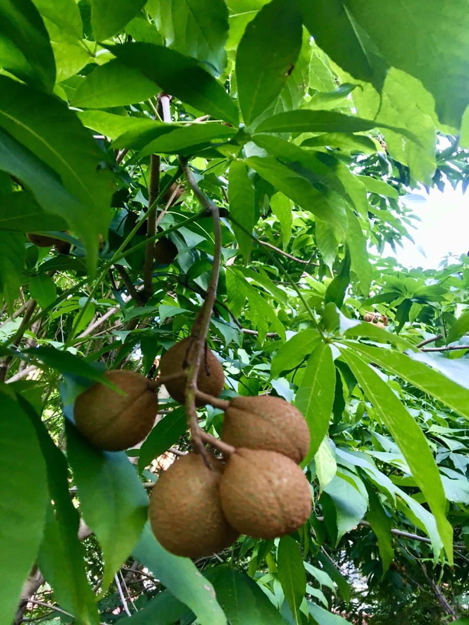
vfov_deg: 61.7
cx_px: 234
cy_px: 312
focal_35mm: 29
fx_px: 524
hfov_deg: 48.2
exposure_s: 1/17
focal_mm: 4.15
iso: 80
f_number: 2.2
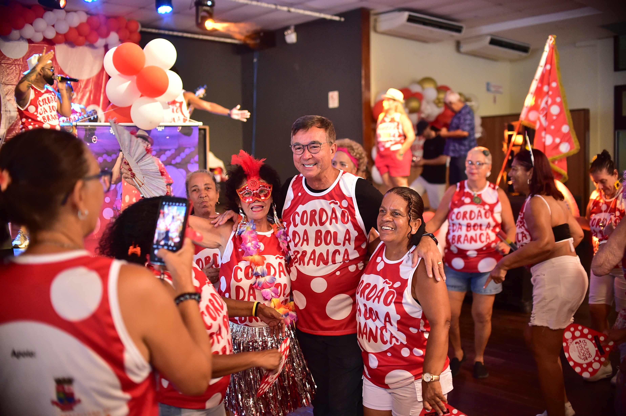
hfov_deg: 54.5
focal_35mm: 35
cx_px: 313
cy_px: 208
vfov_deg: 37.8
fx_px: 608
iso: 3200
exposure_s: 1/200
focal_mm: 35
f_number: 3.2
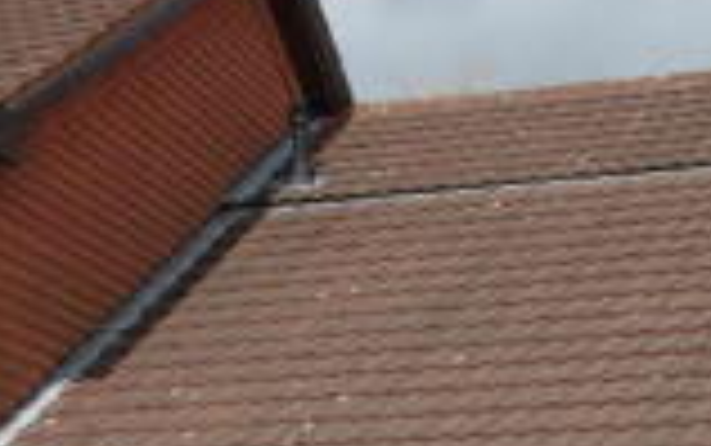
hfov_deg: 16.4
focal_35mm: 127
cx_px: 315
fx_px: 2463
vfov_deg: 9.9
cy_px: 734
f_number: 3.5
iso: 200
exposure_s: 1/2000
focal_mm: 20
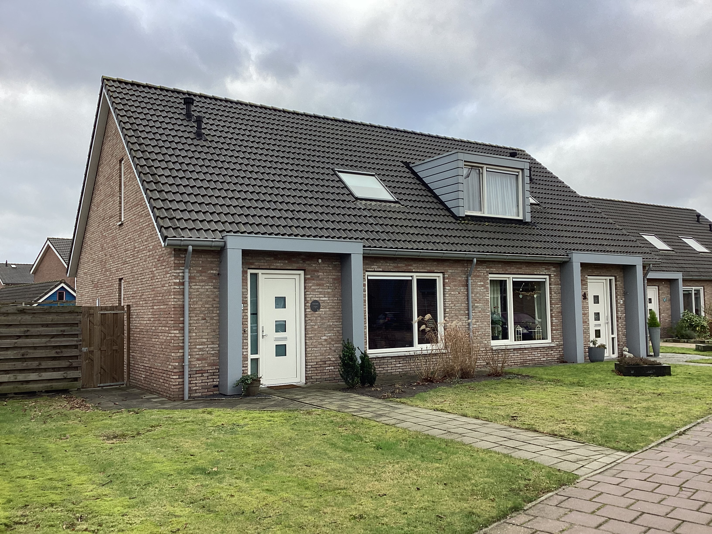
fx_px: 638
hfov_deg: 58.4
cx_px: 356
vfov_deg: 45.4
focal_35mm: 31
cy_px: 267
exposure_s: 1/158
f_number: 2.4
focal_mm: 3.3
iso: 25
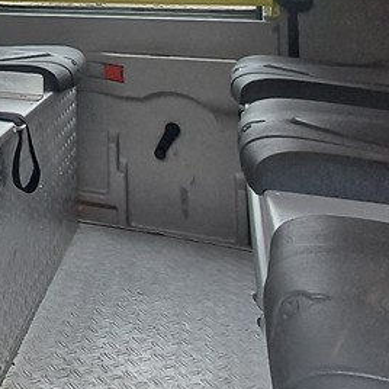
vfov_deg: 28.6
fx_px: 687
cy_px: -44
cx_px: -192
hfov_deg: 24.6
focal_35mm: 54
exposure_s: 1/50
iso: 64
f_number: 2.2
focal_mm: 1.64
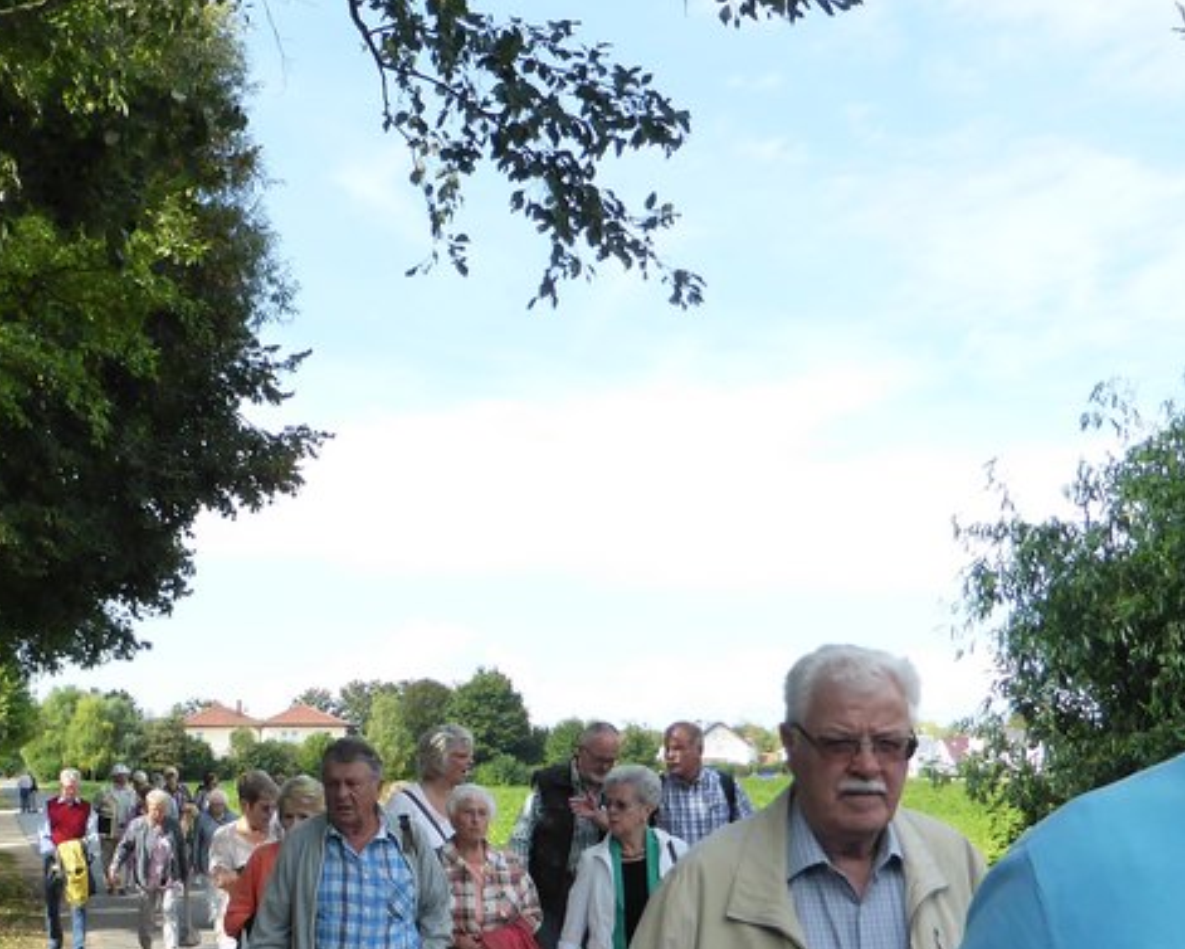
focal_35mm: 53
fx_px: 1859
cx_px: 284
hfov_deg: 34.5
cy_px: 803
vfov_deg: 27.8
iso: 160
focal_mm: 4.3
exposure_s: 1/500
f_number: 3.3
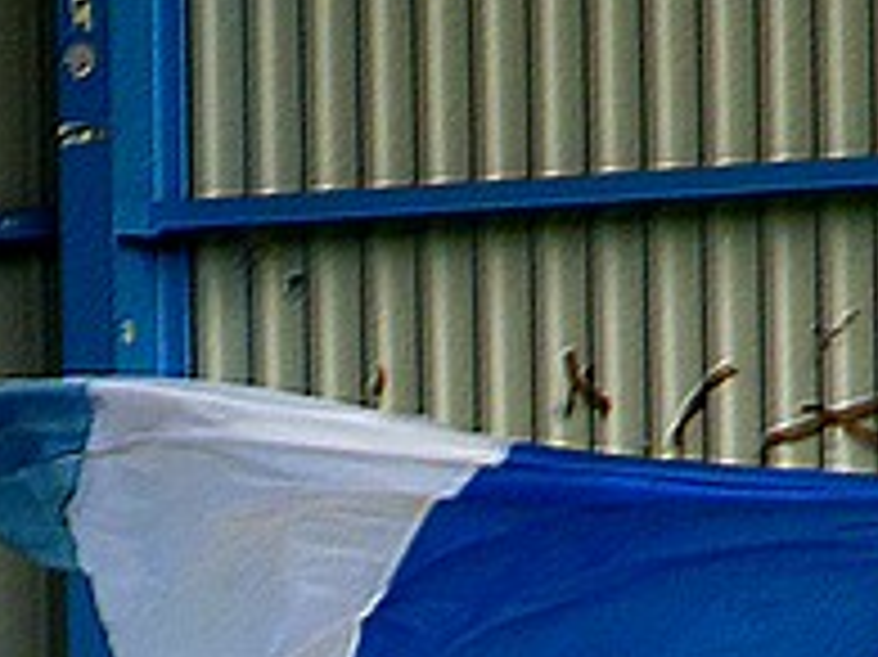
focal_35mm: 1745
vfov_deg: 0.9
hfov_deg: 1.1
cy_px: 1222
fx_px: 44233
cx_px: -59
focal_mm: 81
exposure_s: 1/200
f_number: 5.9
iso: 400
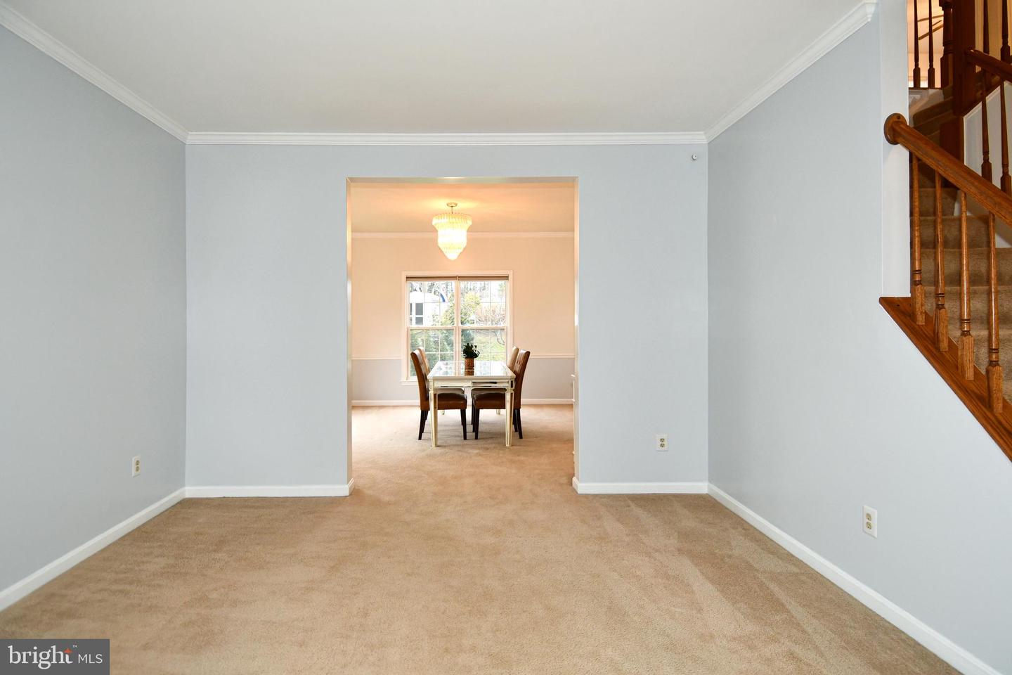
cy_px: 338
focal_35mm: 18
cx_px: 506
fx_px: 506
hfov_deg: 90.0
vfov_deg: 67.4
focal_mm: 12
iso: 320
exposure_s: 1/60
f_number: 4
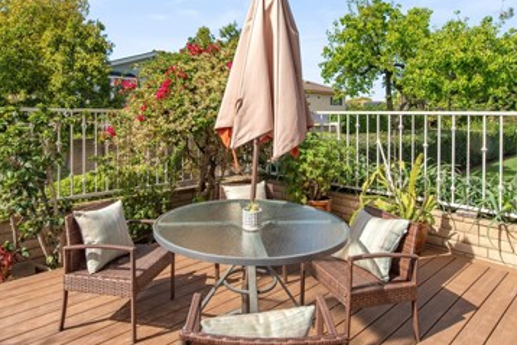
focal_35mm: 25
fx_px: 359
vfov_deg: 50.3
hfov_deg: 71.4
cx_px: 238
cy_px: 112
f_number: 10
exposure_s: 1/400
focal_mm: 14
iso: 200
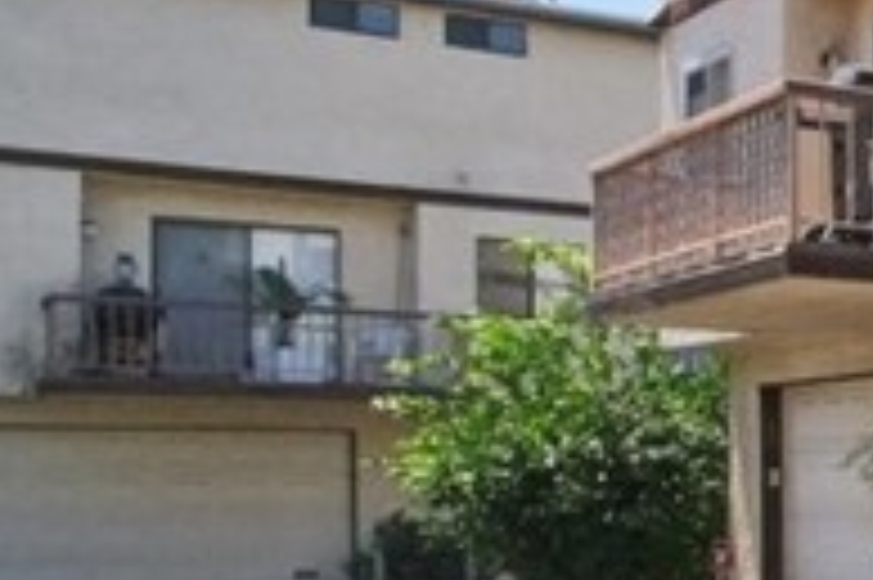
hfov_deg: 16.5
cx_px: 1940
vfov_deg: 18.3
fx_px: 1793
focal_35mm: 74
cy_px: 441
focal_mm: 9
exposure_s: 1/210
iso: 400
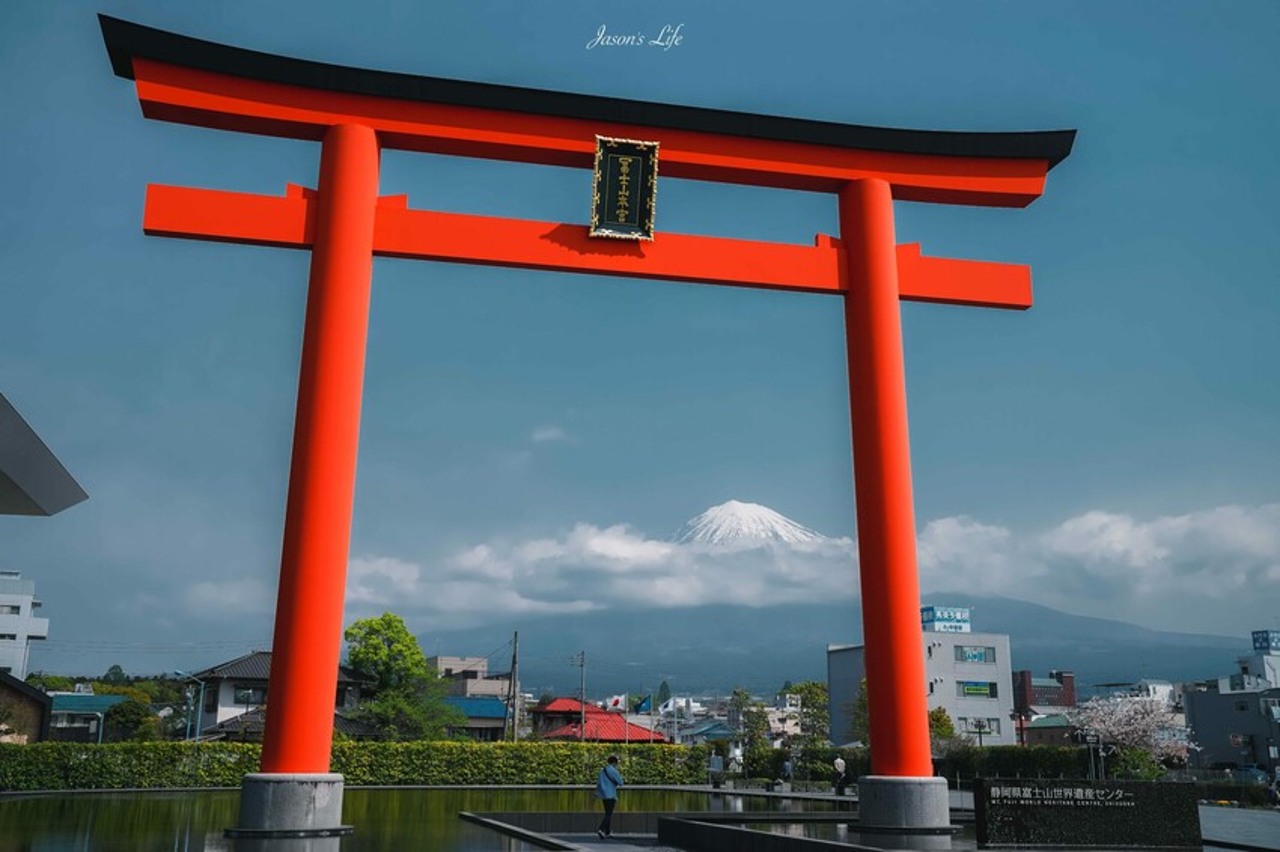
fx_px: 1351
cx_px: 640
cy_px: 426
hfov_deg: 50.7
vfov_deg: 35.0
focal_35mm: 38
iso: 125
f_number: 5.6
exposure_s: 1/1000
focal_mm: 38
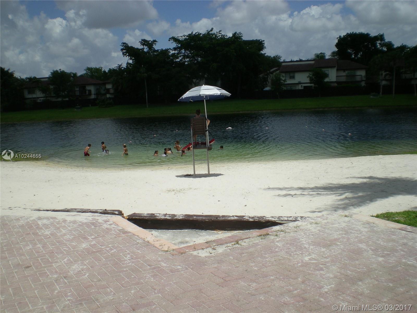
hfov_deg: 49.0
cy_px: 156
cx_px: 208
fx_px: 458
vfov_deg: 37.7
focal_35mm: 38
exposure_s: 1/1000
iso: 50
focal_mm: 6.3
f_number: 4.6
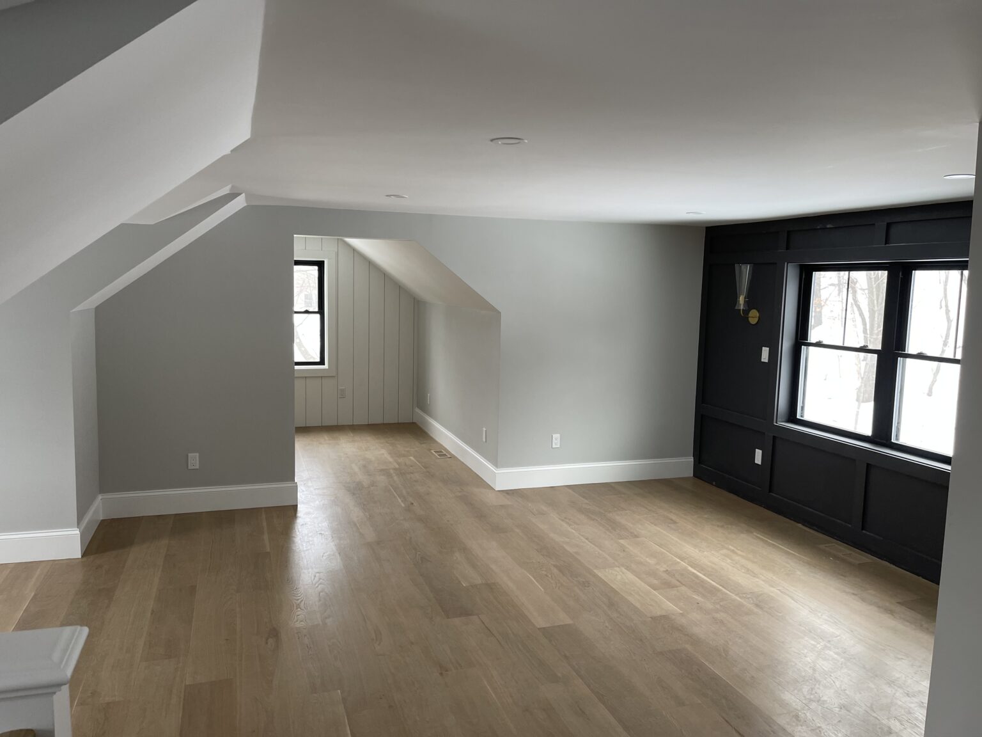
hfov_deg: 67.3
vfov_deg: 53.1
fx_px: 738
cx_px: 491
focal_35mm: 26
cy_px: 368
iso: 125
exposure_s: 1/120
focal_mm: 5.1
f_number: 1.6
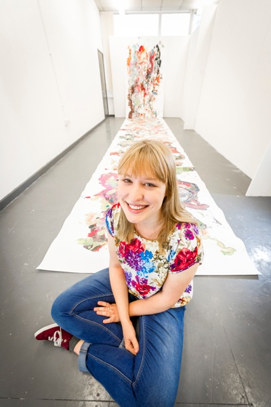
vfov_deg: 100.4
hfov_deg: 77.3
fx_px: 170
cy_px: 204
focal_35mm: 15
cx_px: 136
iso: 3200
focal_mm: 15
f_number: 5.6
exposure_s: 1/160
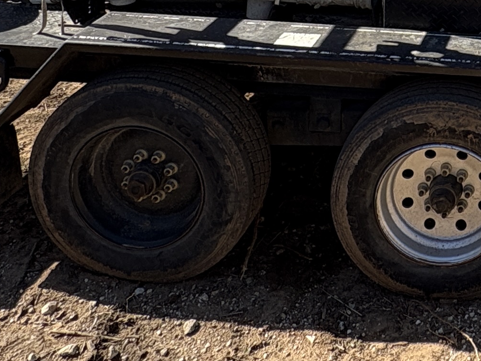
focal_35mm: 56
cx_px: 596
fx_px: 778
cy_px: -188
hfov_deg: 29.0
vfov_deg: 21.6
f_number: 2.2
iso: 50
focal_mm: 2.22
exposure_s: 1/956
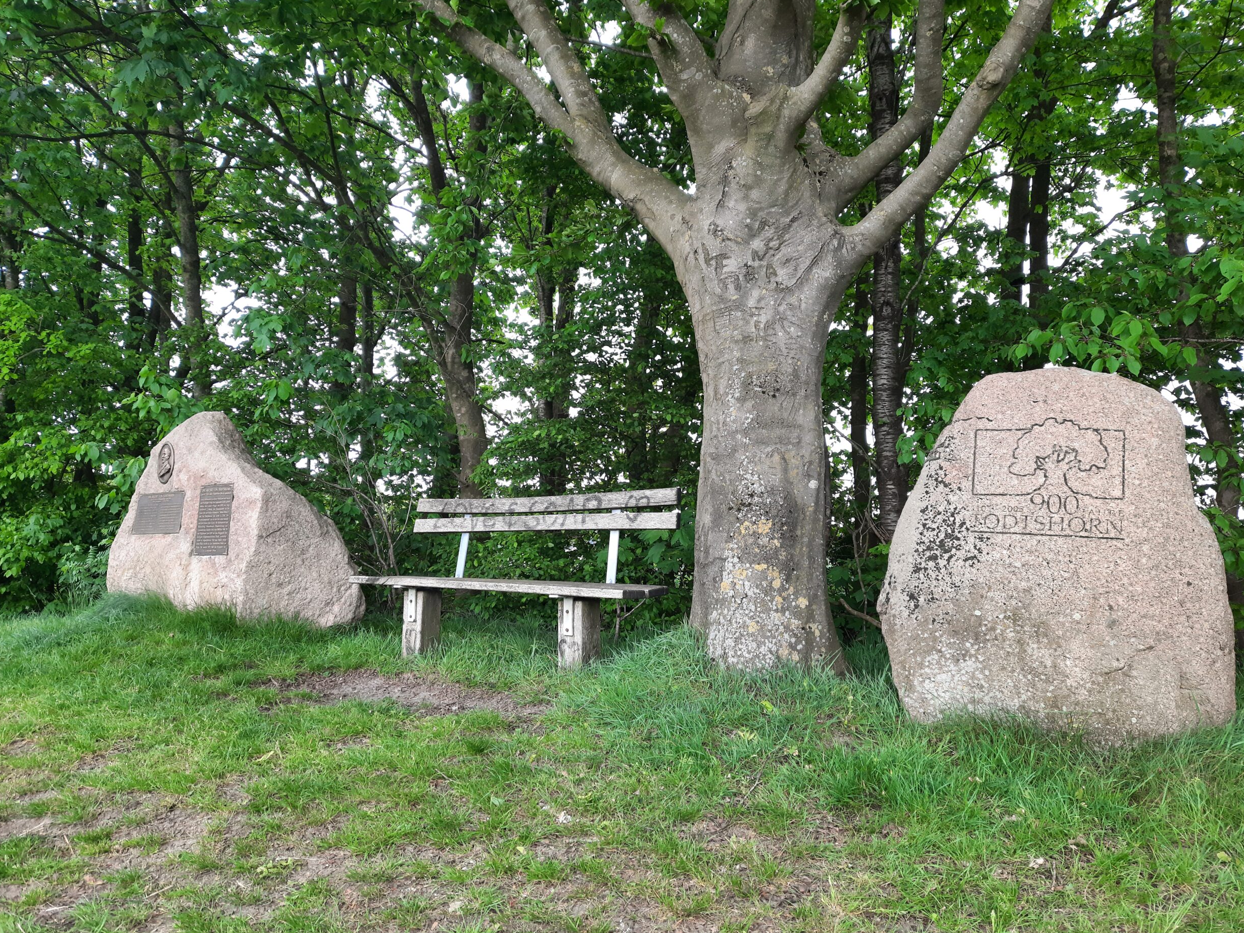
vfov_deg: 53.0
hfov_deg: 67.3
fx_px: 934
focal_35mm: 26
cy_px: 453
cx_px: 634
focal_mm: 4.6
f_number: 2
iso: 50
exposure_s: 1/100
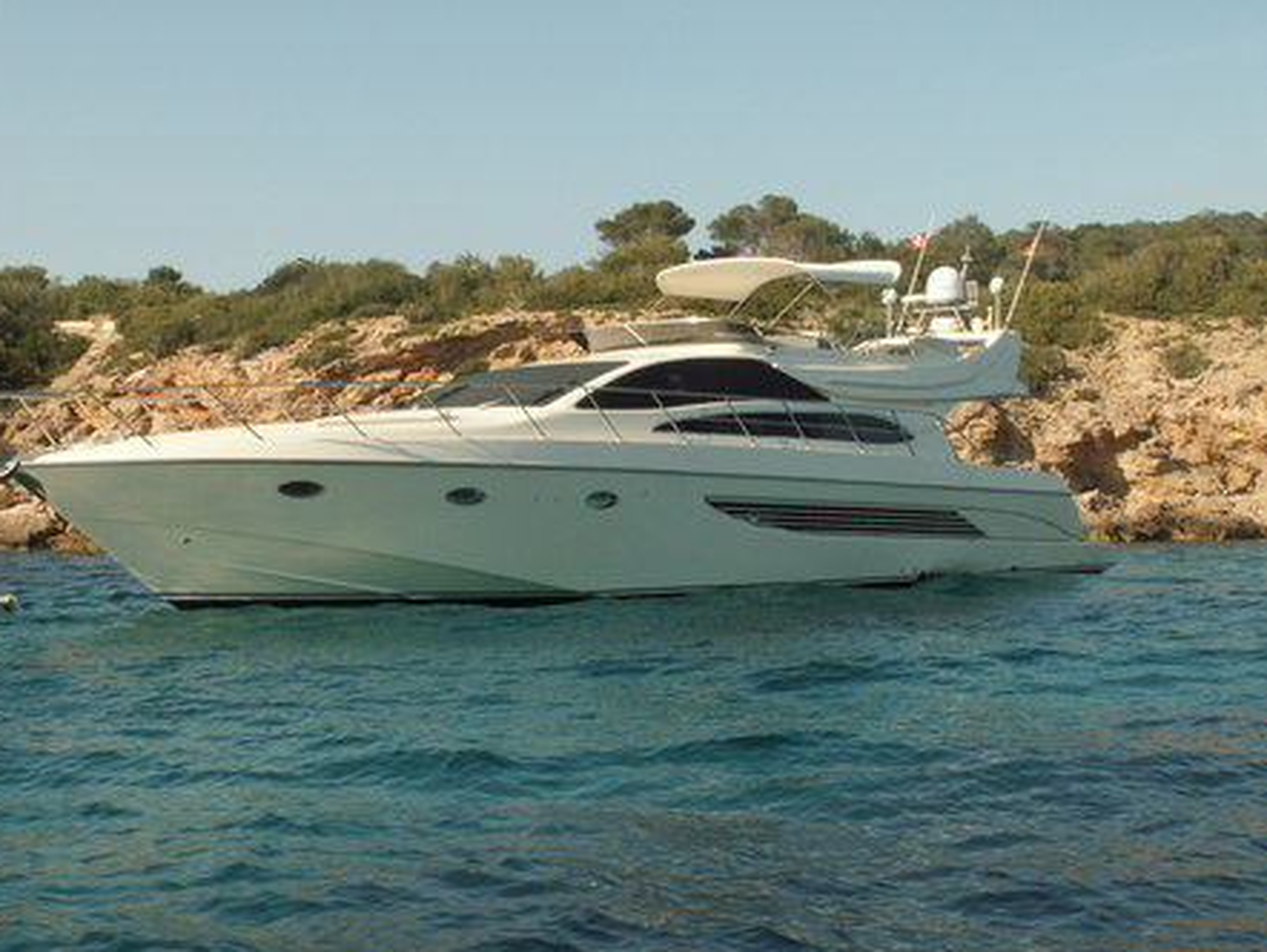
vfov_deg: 27.1
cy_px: 482
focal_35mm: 54
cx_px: 625
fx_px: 1978
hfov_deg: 35.5
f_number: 8
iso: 50
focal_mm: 8.79
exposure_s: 1/160
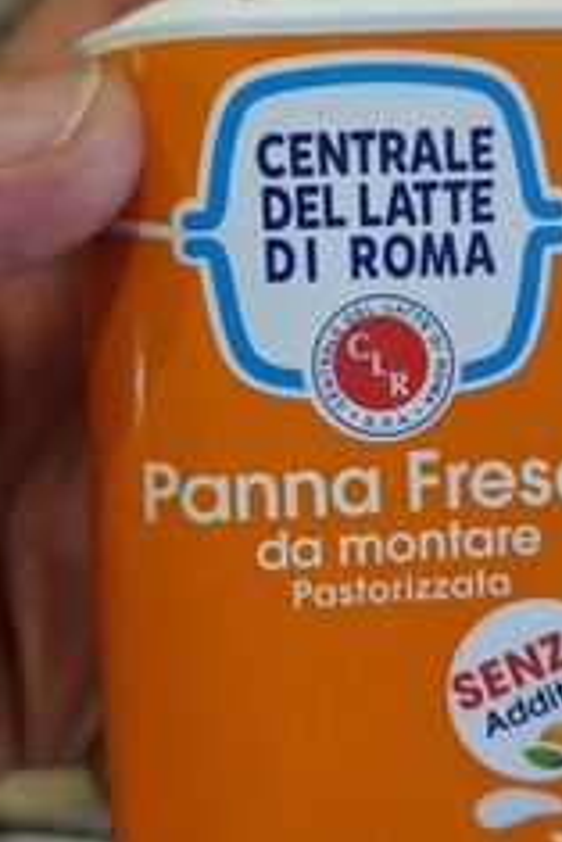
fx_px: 1146
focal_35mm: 49
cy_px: 330
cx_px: 340
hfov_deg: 27.5
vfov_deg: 40.1
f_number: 1.8
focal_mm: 5.4
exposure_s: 1/100
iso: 100
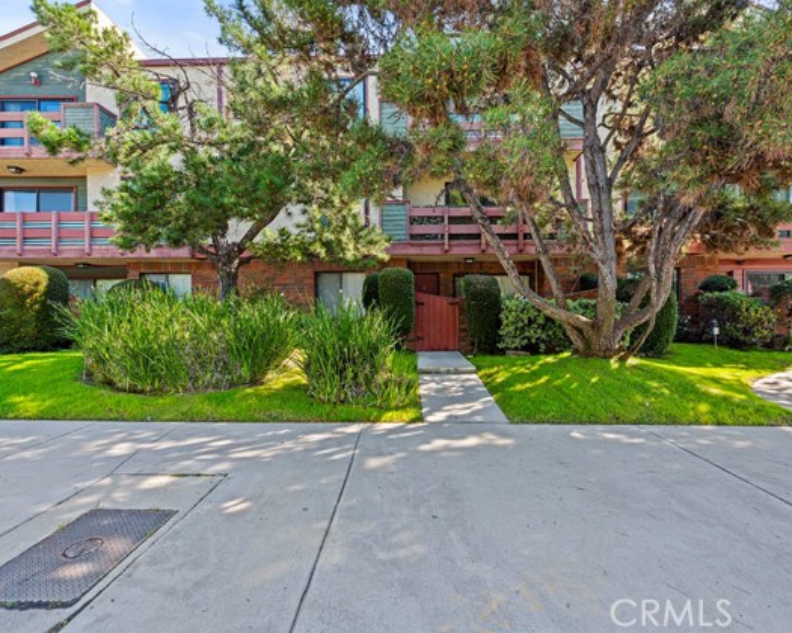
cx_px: 403
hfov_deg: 93.1
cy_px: 313
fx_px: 375
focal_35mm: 16
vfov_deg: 80.4
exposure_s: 1/30
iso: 200
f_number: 9.5
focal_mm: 14
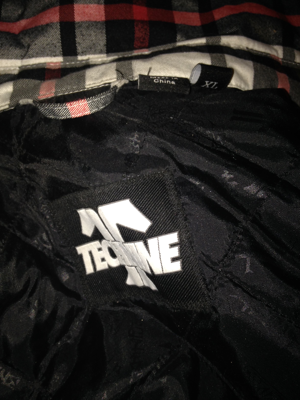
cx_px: 150
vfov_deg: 55.4
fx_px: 381
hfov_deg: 42.9
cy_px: 200
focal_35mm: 33
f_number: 2.4
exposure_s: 1/48
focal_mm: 4.12
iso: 50
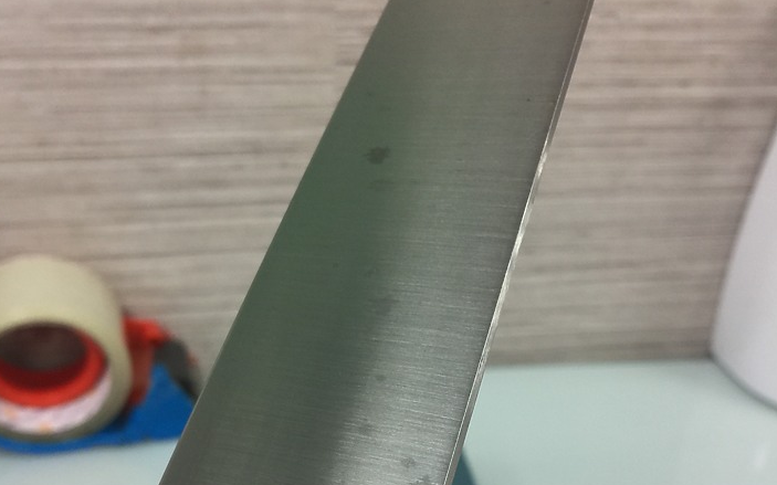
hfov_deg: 47.2
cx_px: 385
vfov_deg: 29.9
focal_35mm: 42
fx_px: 889
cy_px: 377
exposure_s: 1/30
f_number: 2.2
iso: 32
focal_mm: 4.15
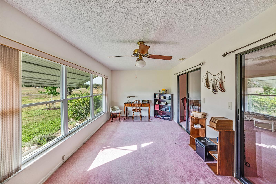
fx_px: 107
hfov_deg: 104.2
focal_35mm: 14
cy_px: 92
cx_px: 138
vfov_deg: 81.2
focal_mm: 14
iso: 160
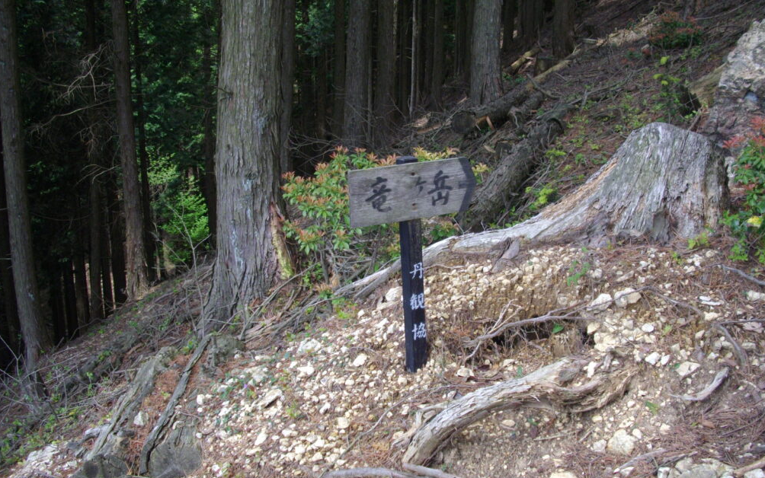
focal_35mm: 40
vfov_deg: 32.0
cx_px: 381
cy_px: 231
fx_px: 834
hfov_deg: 49.3
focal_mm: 6.2
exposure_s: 1/200
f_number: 2.8
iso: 100
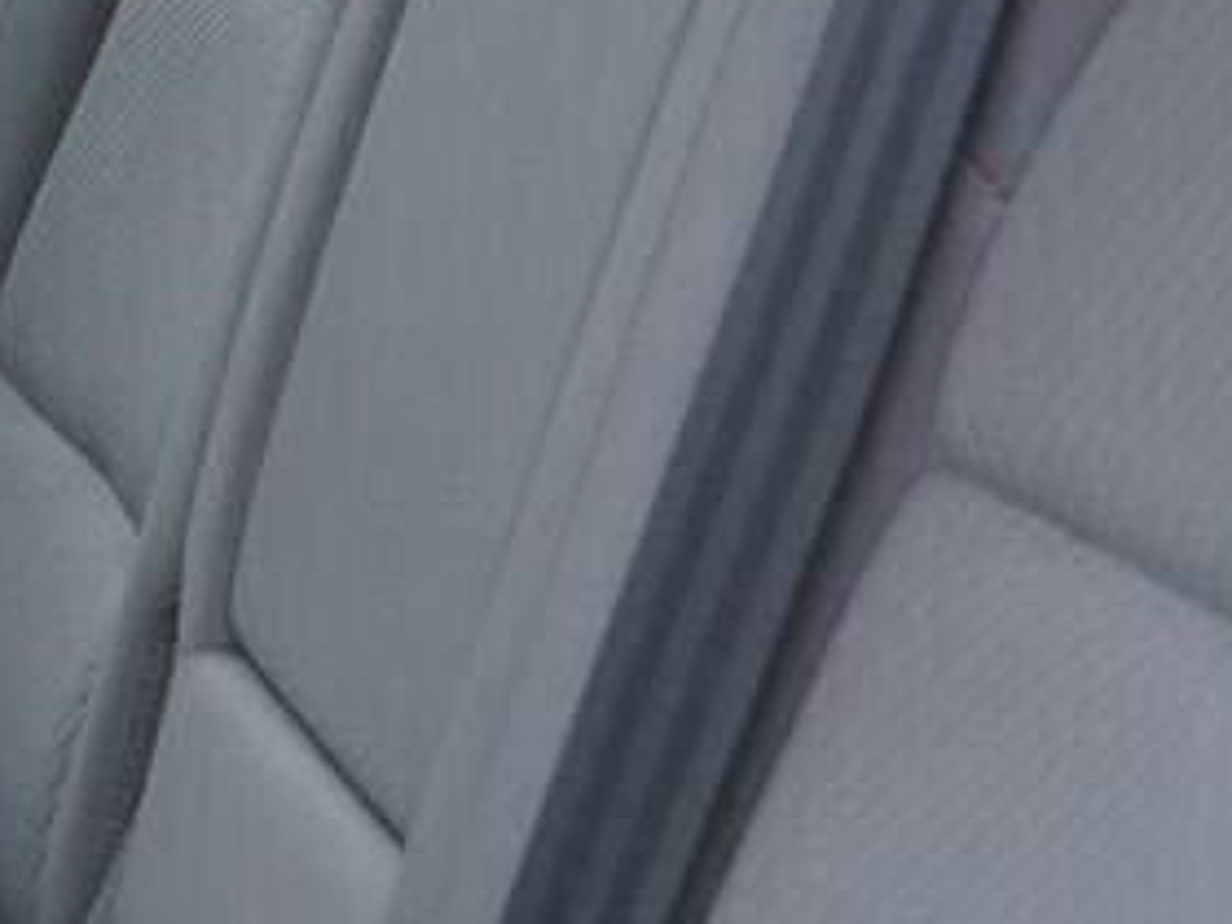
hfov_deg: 10.3
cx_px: -1179
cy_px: 220
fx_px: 6335
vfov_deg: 8.3
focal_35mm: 178
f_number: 3.2
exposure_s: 1/50
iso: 125
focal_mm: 24
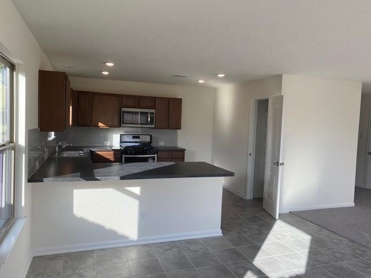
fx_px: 279
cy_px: 139
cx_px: 186
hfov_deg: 67.3
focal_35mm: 26
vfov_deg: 53.1
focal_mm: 4.25
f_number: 1.8
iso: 32
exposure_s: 1/391
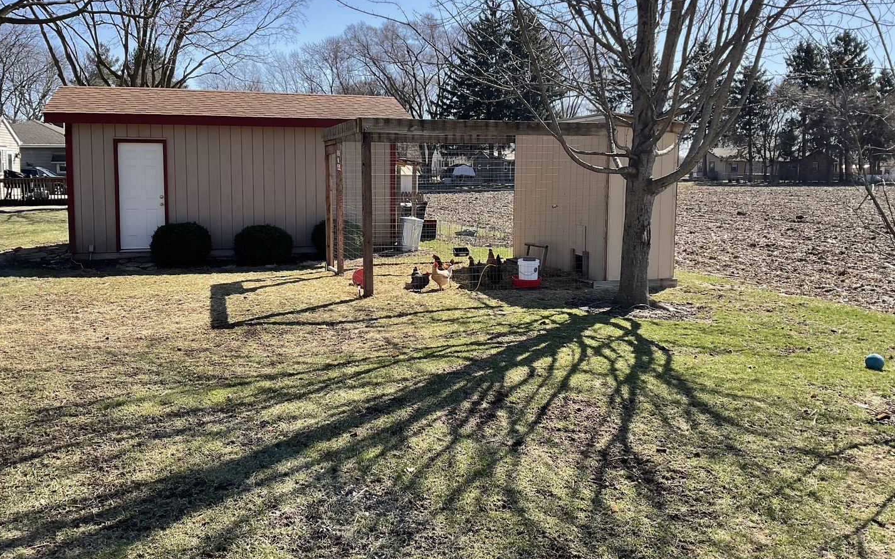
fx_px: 756
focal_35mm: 31
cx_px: 447
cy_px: 232
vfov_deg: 40.5
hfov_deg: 61.2
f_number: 1.8
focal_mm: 3
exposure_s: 1/1055
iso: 16
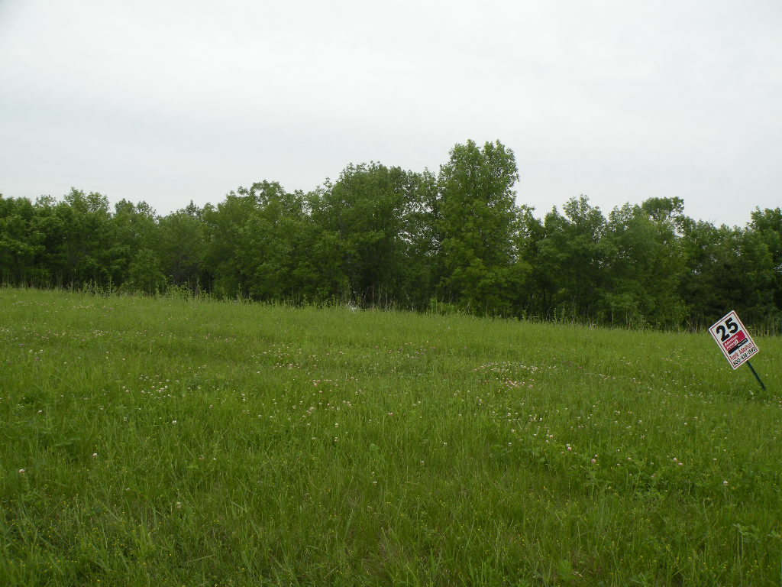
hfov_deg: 65.3
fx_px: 610
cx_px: 391
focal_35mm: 27
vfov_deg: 51.4
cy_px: 294
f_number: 5.6
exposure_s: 1/236
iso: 64
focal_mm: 4.7
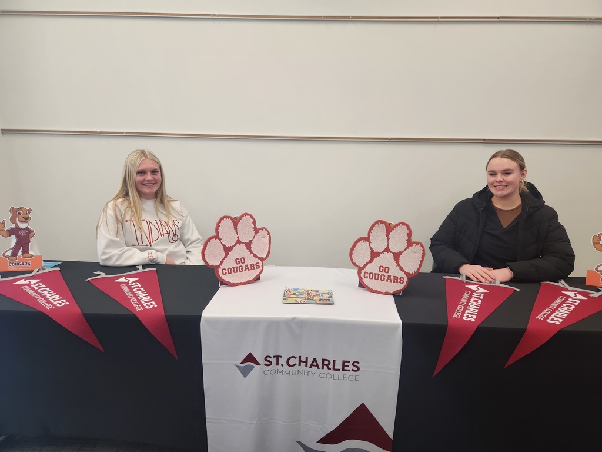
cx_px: 301
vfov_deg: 58.9
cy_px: 226
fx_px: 400
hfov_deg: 73.9
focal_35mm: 23
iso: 100
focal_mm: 5.4
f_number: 1.8
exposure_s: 1/180
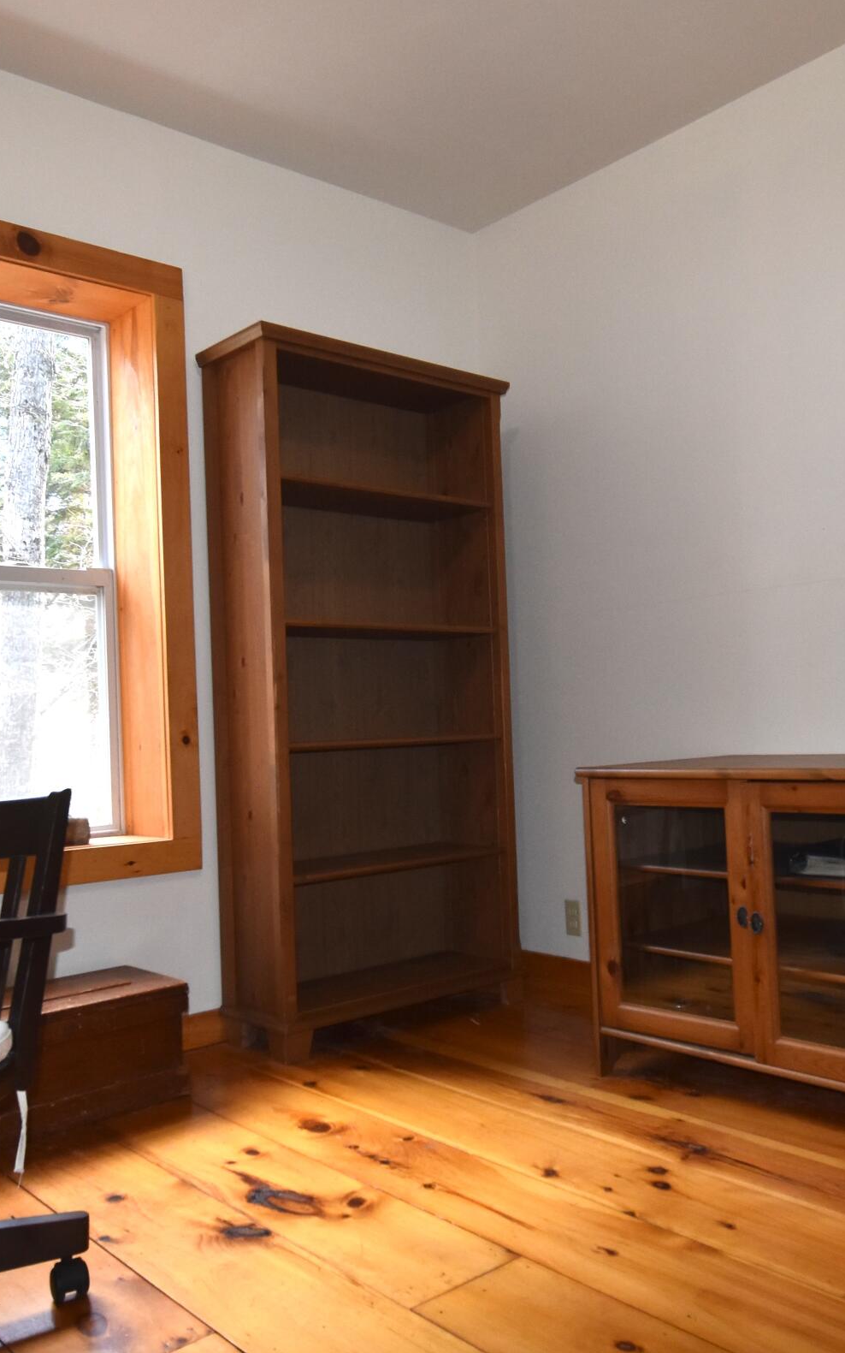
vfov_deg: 64.6
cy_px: 717
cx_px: 490
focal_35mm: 29
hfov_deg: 43.0
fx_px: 1069
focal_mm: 10
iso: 800
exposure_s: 1/125
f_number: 5.6
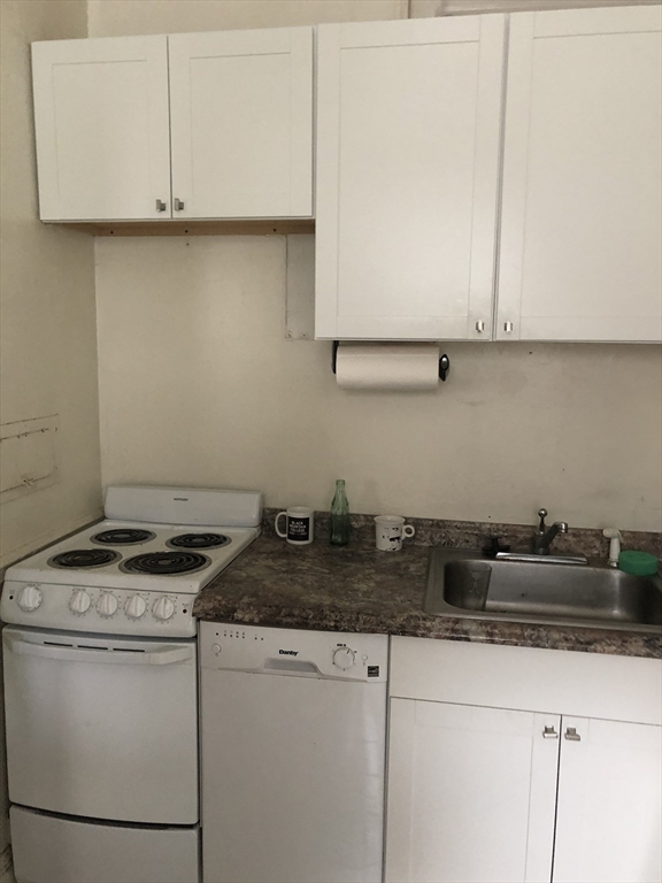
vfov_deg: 63.4
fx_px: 714
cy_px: 442
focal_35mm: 28
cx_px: 331
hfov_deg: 49.7
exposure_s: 1/9
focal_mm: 3.99
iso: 100
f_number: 1.8
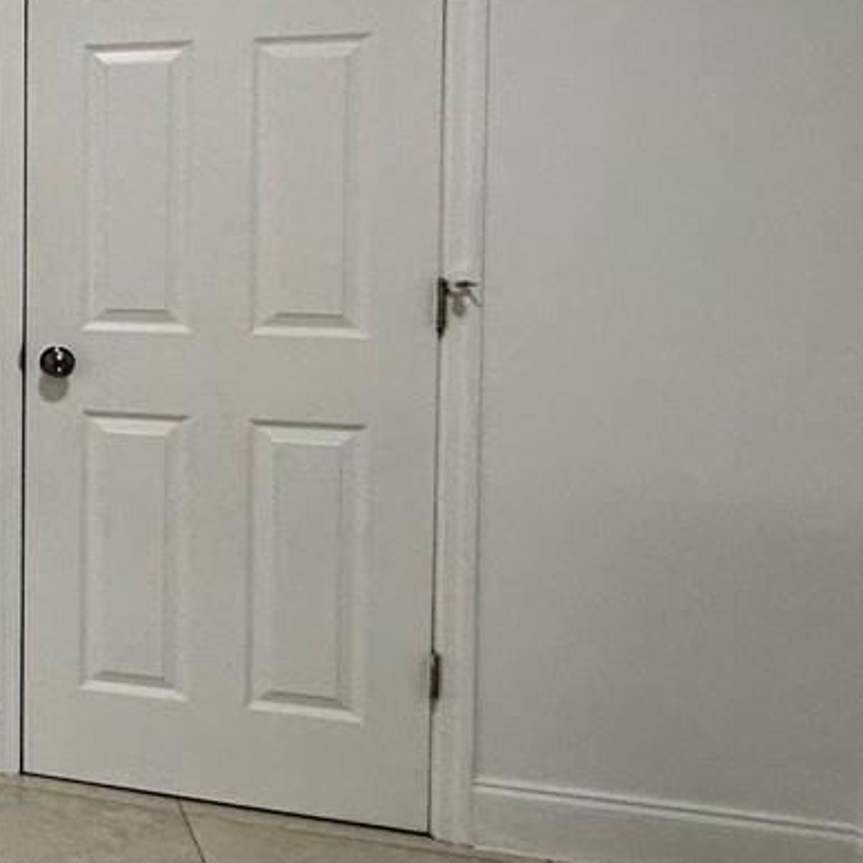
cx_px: -778
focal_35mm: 51
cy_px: 218
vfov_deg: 32.8
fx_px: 1438
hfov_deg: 20.3
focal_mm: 2.22
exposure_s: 1/120
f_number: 2.2
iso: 160
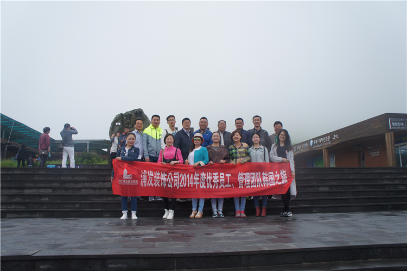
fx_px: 339
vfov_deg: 43.5
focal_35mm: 30
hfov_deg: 62.0
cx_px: 204
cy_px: 136
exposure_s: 1/320
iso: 200
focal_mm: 20
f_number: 5.6
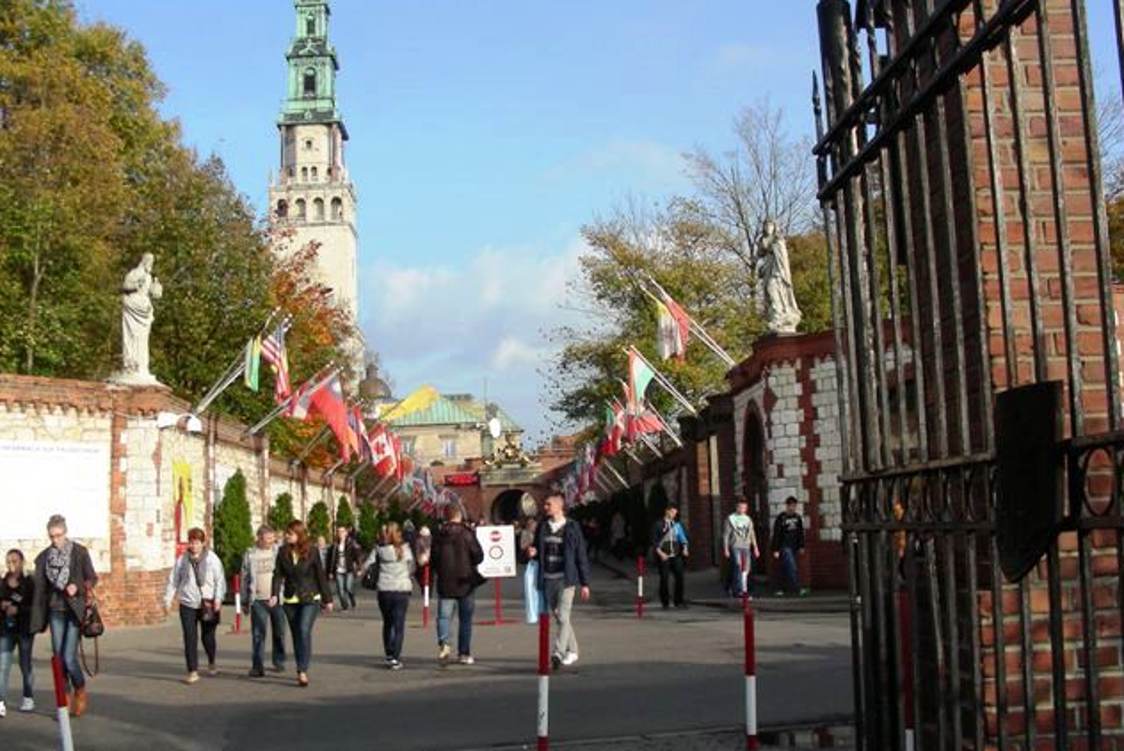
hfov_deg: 48.4
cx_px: 564
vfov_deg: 33.4
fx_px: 1249
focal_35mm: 40
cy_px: 379
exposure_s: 1/394
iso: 50
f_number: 4
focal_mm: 6.3
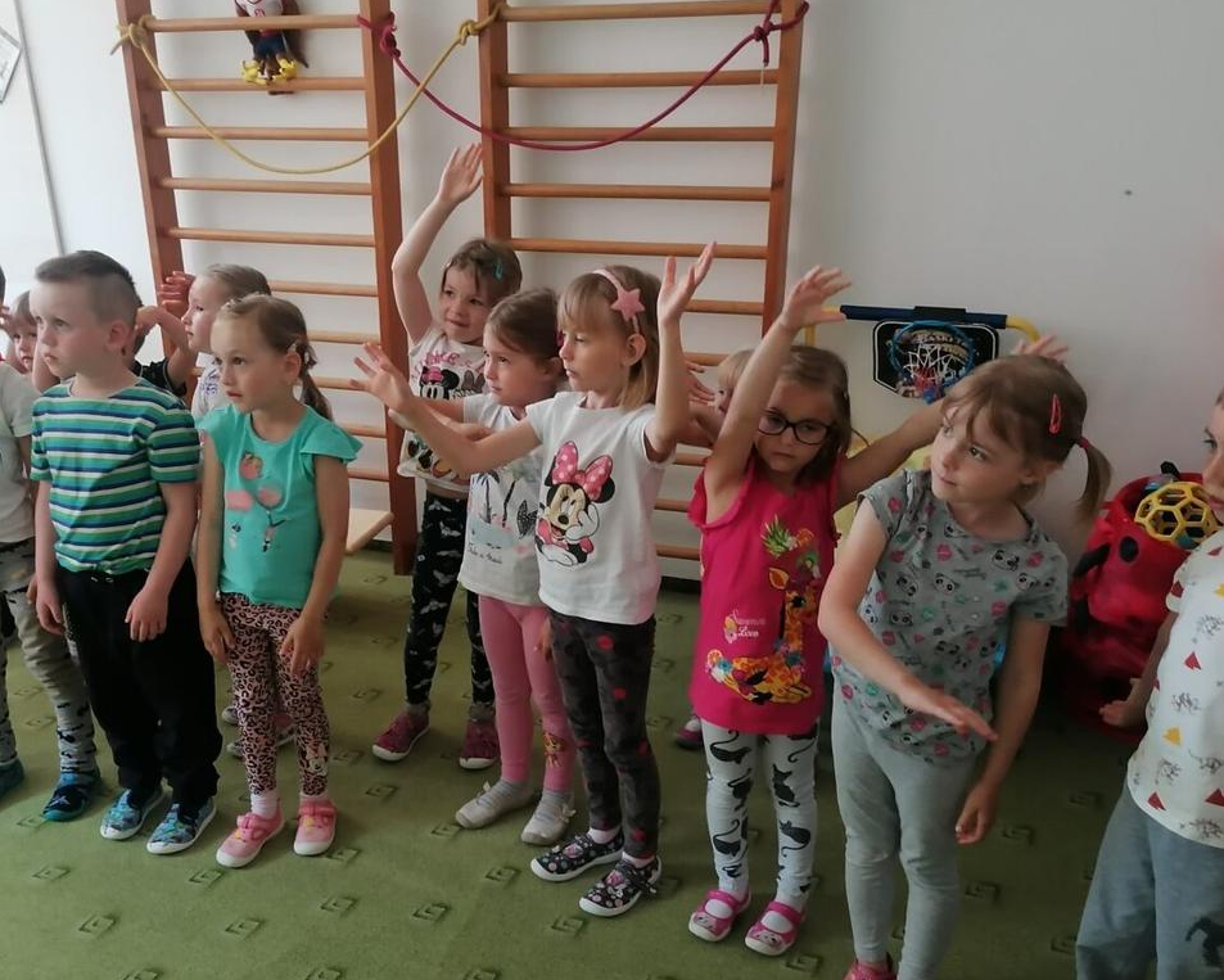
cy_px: 600
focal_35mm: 37
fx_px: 1341
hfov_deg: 48.9
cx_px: 509
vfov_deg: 39.9
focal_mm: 4.75
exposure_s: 1/100
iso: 400
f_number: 1.8
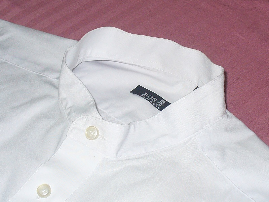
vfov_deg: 30.3
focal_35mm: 48
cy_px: 101
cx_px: 134
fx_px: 373
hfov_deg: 39.6
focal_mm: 7.9
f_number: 3
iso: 100
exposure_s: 1/30
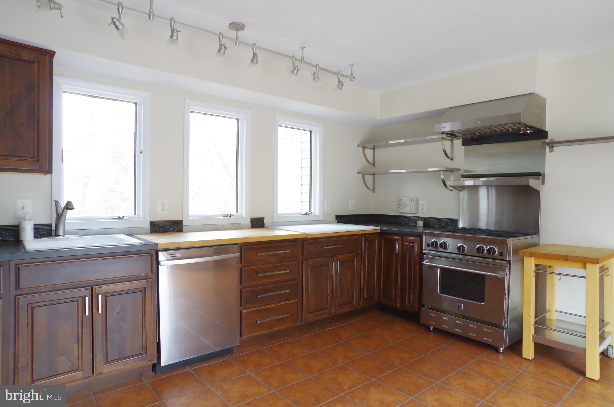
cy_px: 204
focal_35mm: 21
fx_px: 357
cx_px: 307
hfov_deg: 81.3
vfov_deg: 59.3
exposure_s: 1/30
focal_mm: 14
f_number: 10
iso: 1600
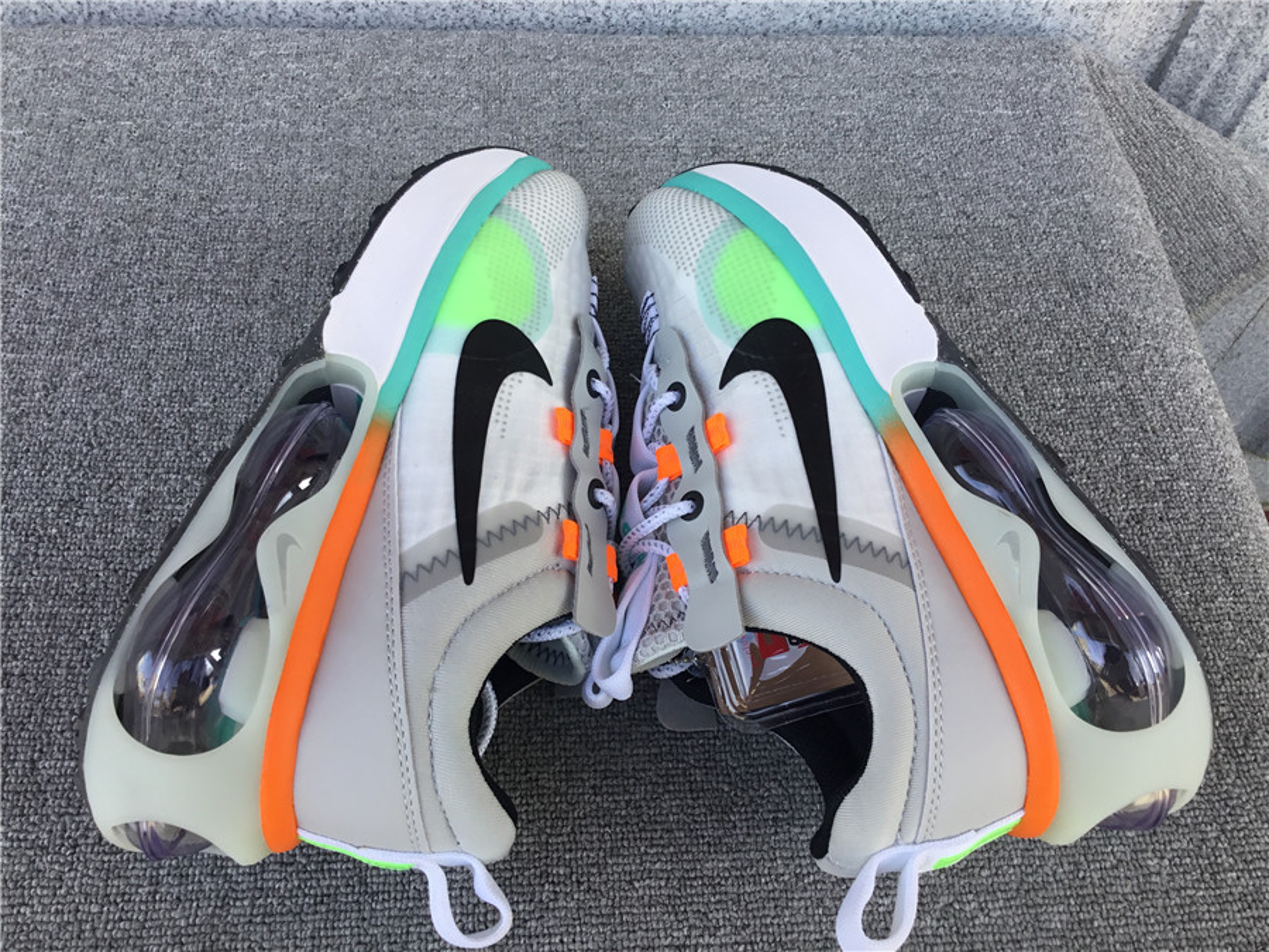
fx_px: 1136
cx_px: 634
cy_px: 476
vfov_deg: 45.4
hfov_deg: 58.4
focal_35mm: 31
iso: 25
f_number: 2.4
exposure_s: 1/120
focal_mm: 3.3
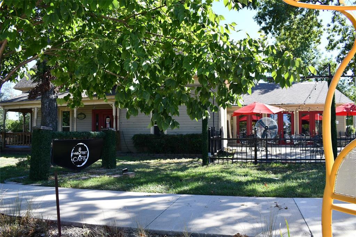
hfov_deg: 67.4
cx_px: 178
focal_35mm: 27
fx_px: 267
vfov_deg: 47.9
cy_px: 118
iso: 200
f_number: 6.3
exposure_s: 1/250
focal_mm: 18
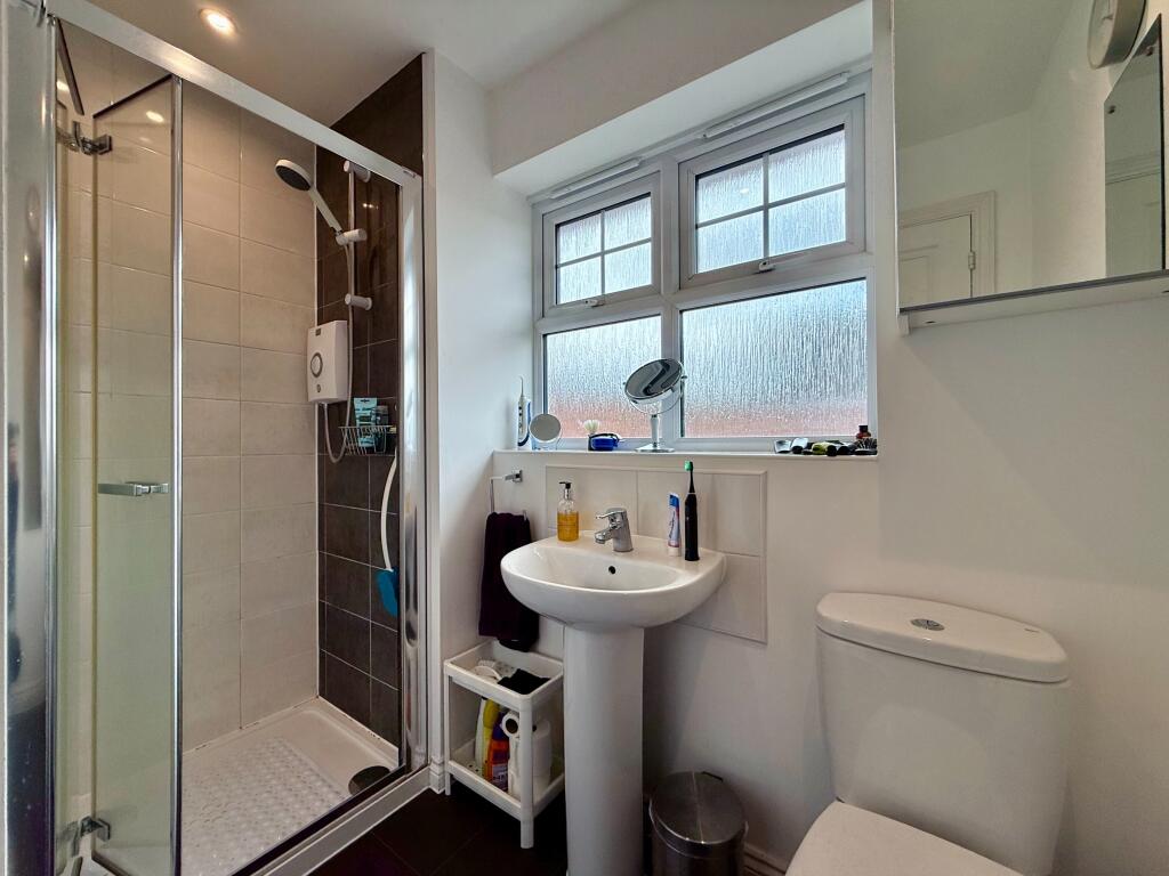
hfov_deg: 102.1
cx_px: 584
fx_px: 473
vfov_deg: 85.7
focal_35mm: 14
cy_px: 438
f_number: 2.2
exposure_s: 1/246
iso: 64
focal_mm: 2.22
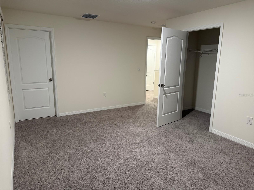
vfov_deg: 56.8
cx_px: 127
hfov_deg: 71.6
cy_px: 95
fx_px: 176
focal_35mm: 24
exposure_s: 1/60
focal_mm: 6.76
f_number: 1.78
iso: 400
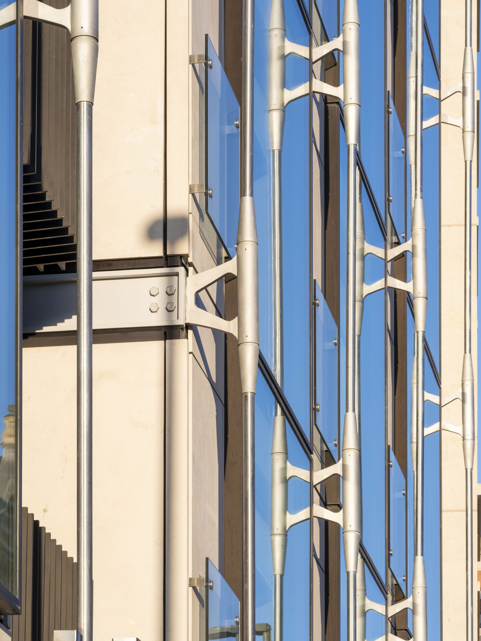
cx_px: 240
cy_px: 320
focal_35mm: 158
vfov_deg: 12.5
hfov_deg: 9.4
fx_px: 2927
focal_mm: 200
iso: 200
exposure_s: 1/30
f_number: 22
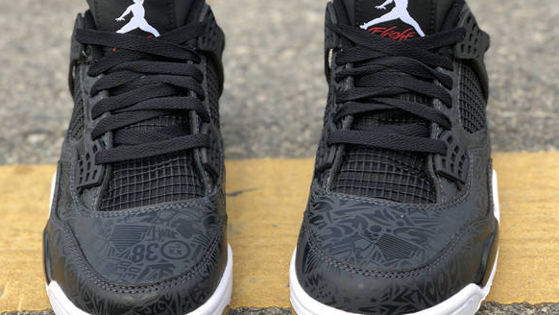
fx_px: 1068
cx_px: 235
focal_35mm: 72
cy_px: 131
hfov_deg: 29.3
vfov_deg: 16.8
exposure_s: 1/162
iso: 16
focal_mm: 6
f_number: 2.4
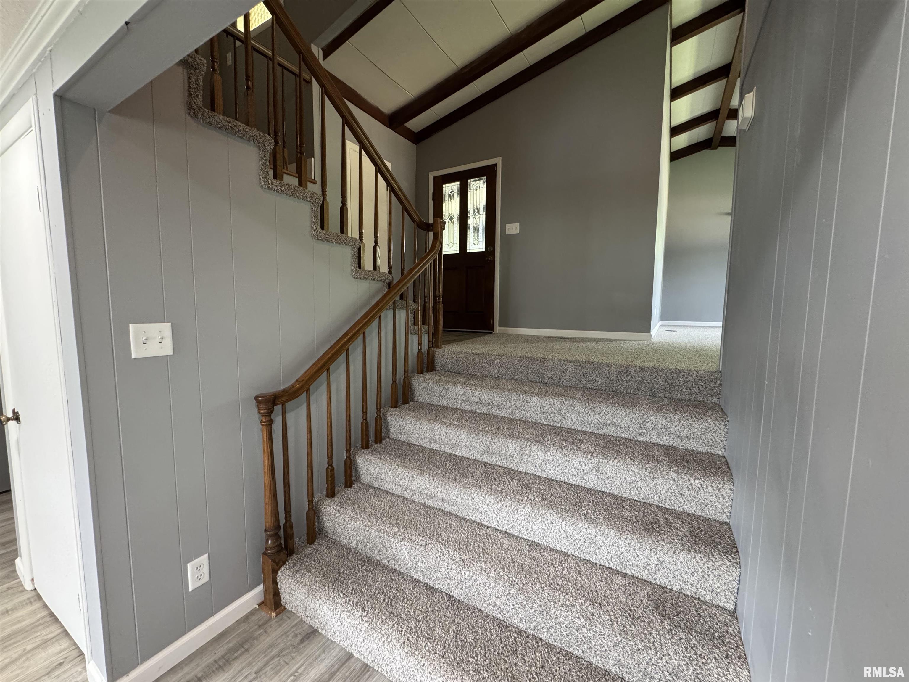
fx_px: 368
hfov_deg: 102.1
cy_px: 341
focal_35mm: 14
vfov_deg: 85.7
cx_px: 454
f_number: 2.2
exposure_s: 1/60
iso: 400
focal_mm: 2.22
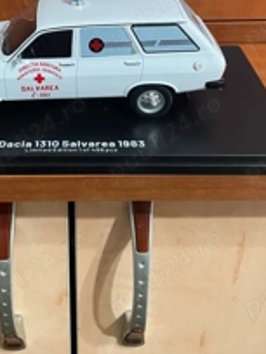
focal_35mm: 51
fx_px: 523
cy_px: 24
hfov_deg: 28.1
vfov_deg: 35.0
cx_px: 64
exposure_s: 1/50
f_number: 1.6
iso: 400
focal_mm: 4.2
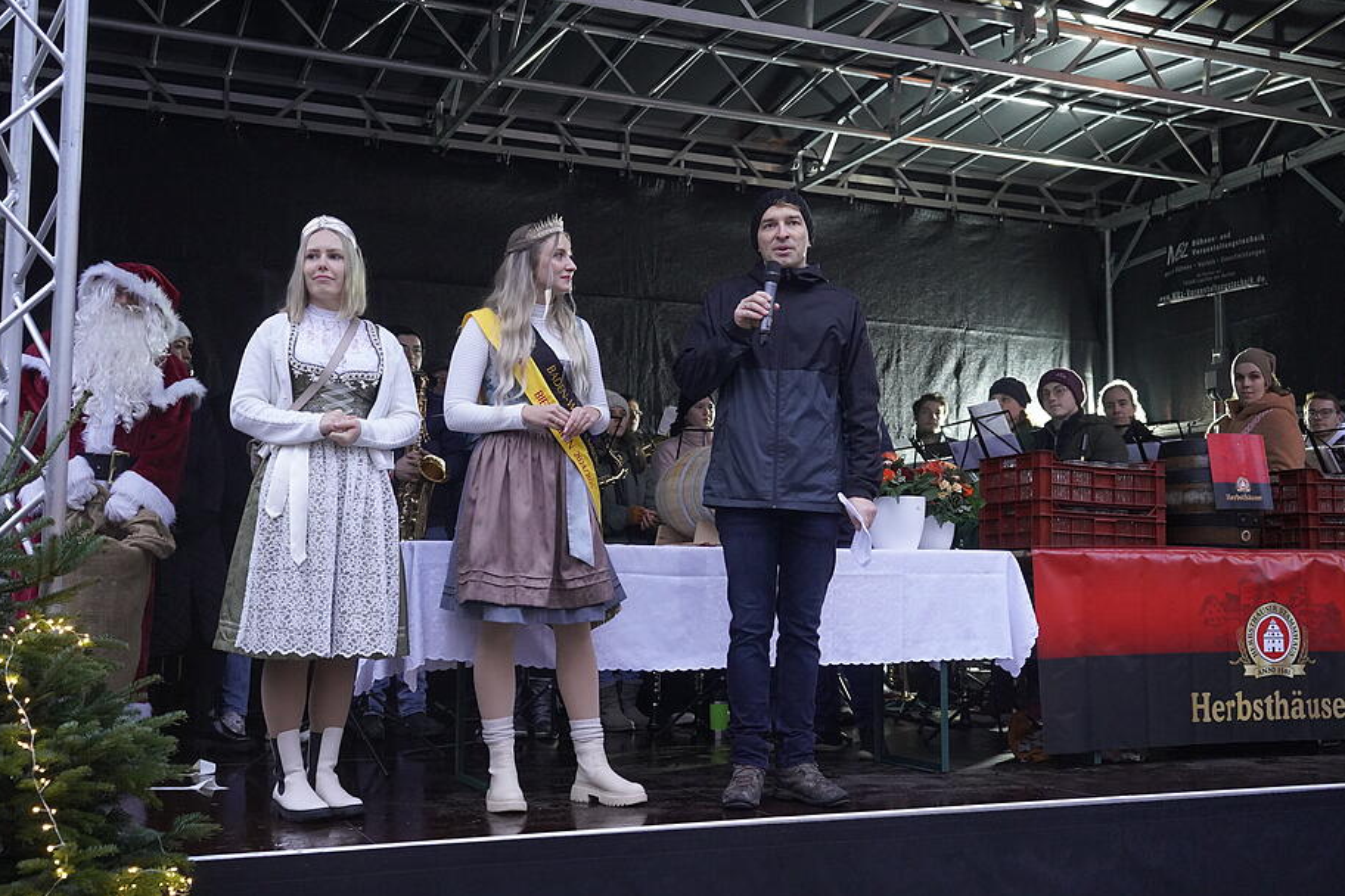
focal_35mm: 38
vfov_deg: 35.1
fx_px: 1420
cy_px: 458
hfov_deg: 50.7
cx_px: 678
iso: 6400
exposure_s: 1/160
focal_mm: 37
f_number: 4
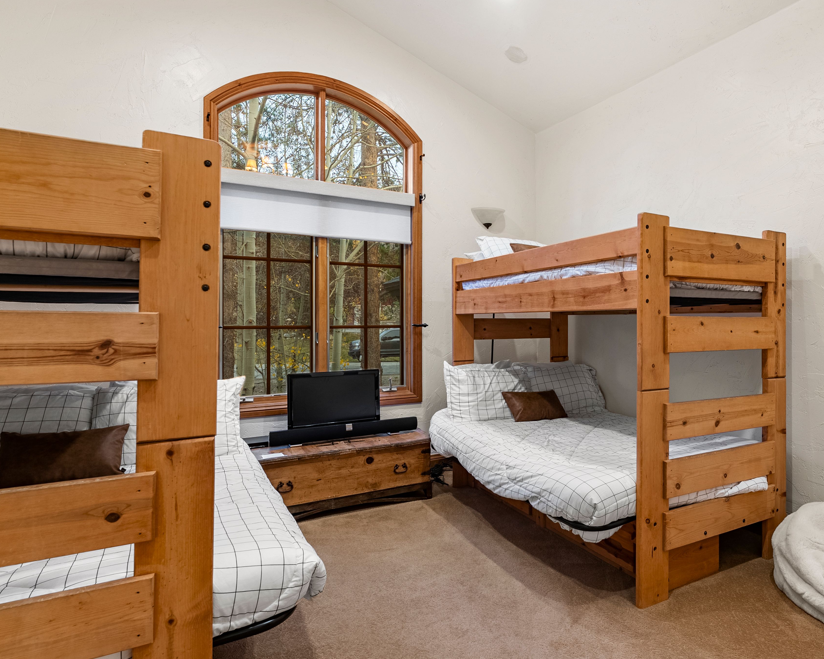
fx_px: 508
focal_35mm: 21
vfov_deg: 66.0
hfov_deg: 76.9
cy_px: 323
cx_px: 509
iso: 250
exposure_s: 1/1.67
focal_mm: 17.7
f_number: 6.3
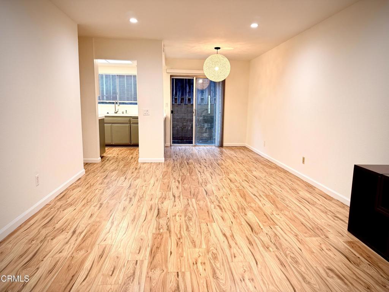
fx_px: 270
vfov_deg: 56.8
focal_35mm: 24
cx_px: 194
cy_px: 146
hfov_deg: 71.6
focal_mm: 6.76
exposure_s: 1/60
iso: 250
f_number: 1.78
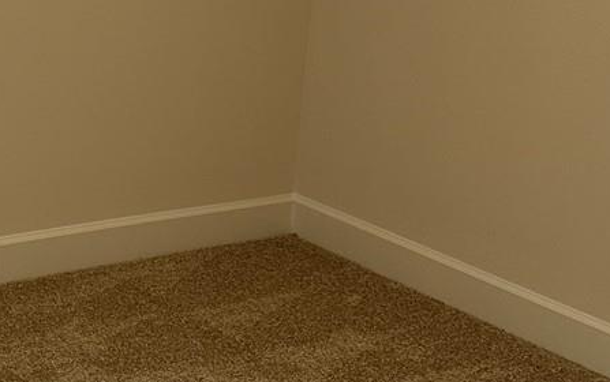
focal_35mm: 91
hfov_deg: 21.8
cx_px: -27
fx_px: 1514
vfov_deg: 14.2
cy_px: 20
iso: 160
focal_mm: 6.86
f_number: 1.78
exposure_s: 1/60
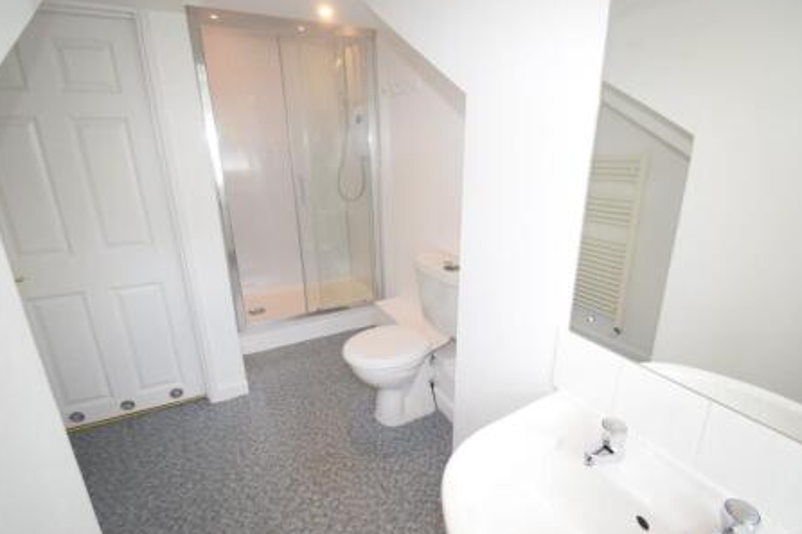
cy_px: 265
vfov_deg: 73.7
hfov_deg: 96.7
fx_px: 356
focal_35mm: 16
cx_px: 421
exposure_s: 1/125
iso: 450
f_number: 5.6
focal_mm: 10
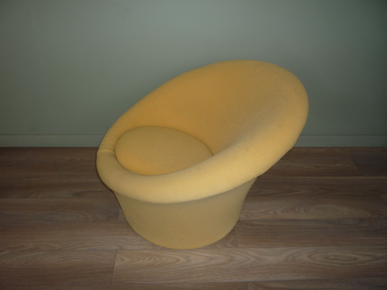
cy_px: 145
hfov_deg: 60.0
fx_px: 335
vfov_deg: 46.8
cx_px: 194
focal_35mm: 30
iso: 100
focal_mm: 5.2
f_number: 3.3
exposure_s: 1/30
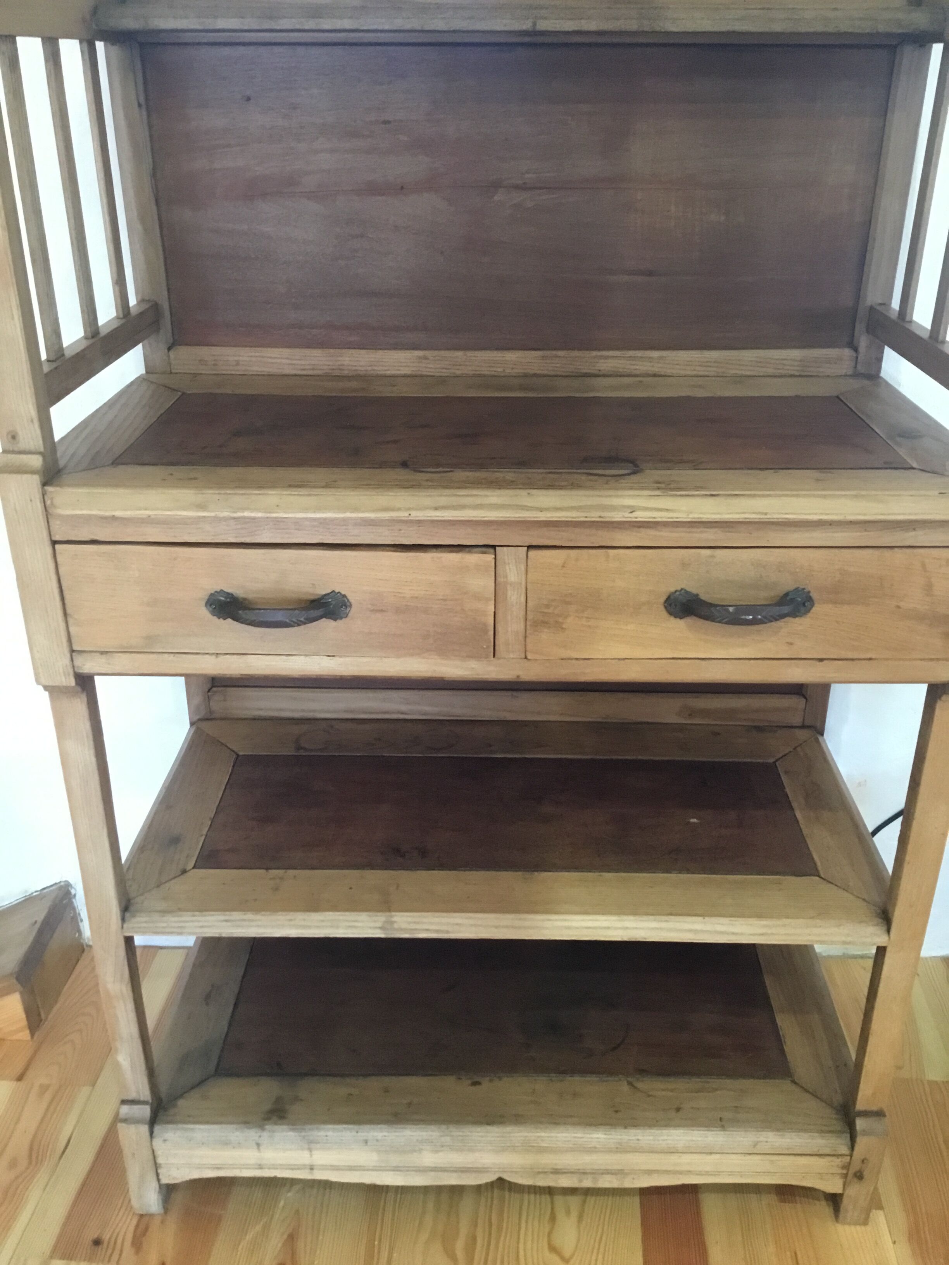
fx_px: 1133
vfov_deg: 58.4
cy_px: 632
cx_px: 474
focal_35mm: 31
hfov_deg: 45.4
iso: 200
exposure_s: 1/20
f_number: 2.4
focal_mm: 3.3
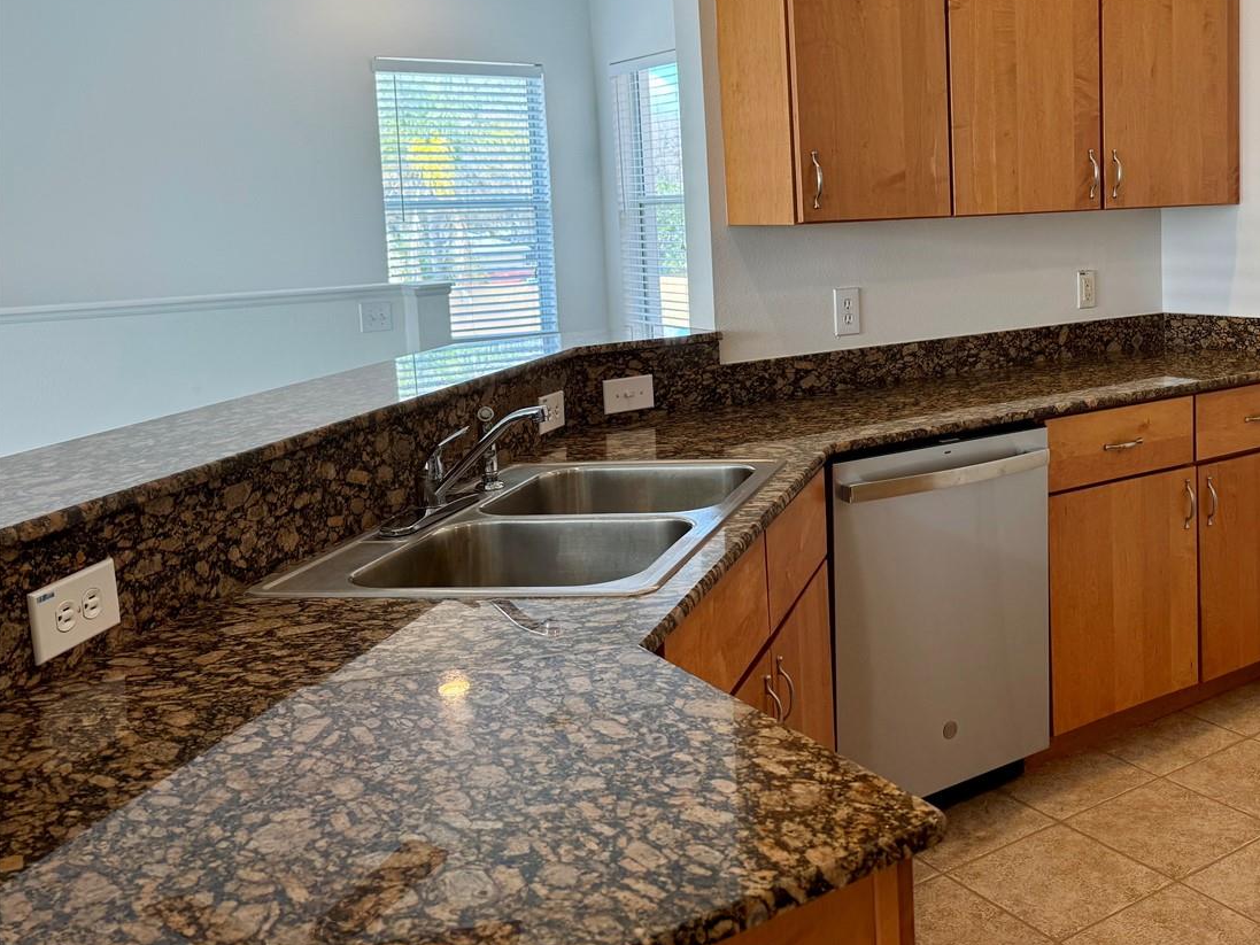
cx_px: 914
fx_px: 1274
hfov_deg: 50.8
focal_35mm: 35
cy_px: 304
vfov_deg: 40.1
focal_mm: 6.76
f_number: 1.78
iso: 100
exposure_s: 1/156
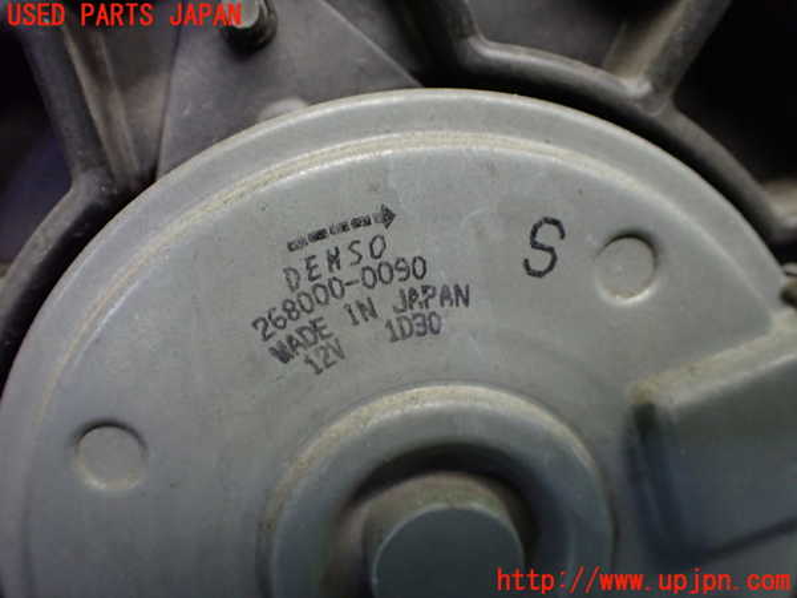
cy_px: 299
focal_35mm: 30
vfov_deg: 46.8
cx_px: 398
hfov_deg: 60.0
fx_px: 691
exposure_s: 1/100
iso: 800
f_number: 2.3
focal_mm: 5.4
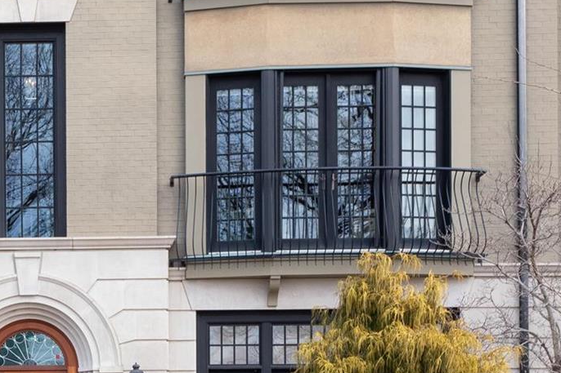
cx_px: 37
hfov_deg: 23.4
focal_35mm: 84
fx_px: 1309
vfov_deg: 15.8
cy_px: 399
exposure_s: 1/60
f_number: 10
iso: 400
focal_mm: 18
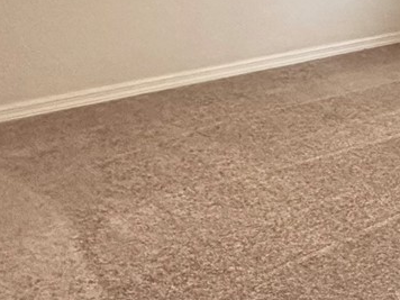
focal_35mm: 63
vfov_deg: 21.3
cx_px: 445
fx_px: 728
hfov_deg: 27.9
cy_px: -78
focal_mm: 2.22
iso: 500
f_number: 2.2
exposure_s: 1/60
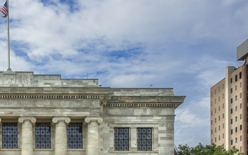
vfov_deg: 18.2
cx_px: 8
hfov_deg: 27.9
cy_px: 147
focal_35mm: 70
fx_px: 473
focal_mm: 35
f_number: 10
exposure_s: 1/1250
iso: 640
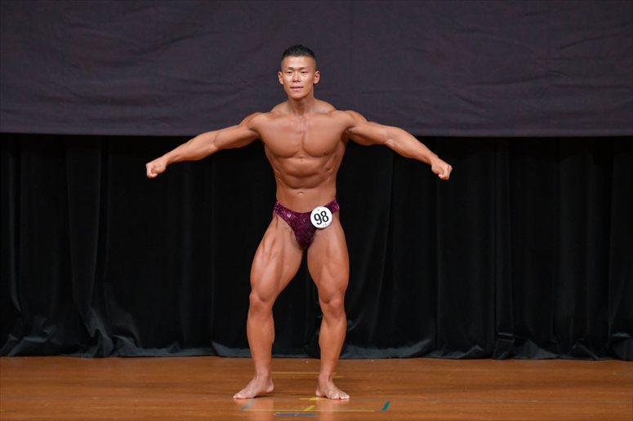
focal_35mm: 300
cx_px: 316
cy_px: 210
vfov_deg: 4.6
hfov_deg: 6.9
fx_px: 5272
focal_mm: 200
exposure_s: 1/400
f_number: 5.6
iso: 4000
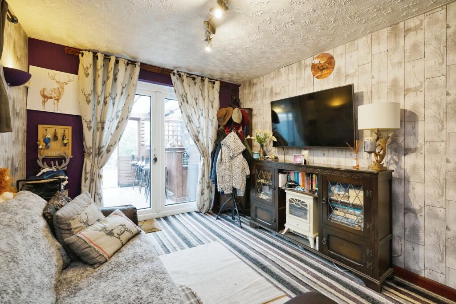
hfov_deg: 96.7
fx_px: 203
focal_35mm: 16
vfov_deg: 73.8
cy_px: 152
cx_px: 228
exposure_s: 1/20
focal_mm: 16
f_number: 8
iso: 2000
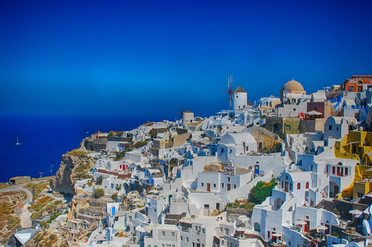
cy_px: 124
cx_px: 186
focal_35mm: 42
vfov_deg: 31.9
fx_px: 434
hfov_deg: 46.4
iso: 200
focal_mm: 28
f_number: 14
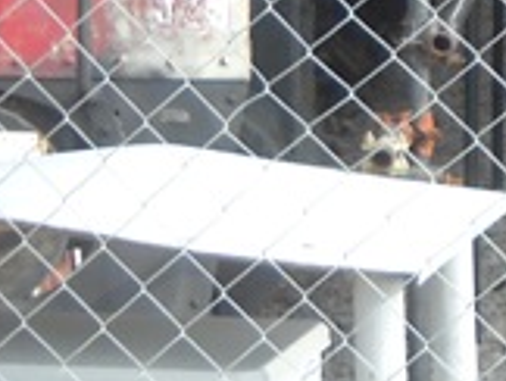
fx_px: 2957
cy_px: -322
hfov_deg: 8.8
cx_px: 1234
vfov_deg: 7.2
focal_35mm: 202
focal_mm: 6.72
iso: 64
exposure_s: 1/176
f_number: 3.1
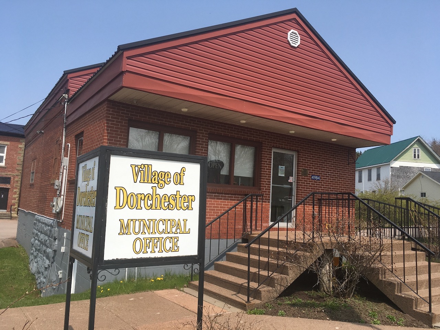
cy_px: 165
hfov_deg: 61.7
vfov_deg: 48.2
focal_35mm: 29
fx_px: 369
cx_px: 220
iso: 25
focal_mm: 4.15
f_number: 2.2
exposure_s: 1/2079
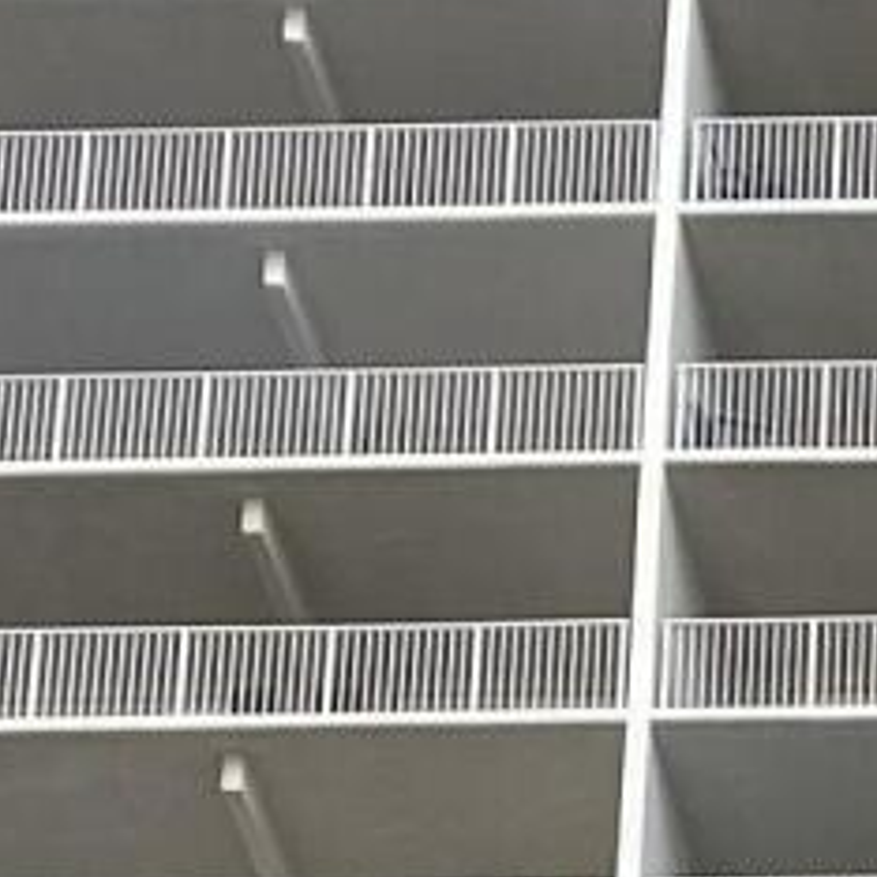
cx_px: 2286
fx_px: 5618
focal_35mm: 196
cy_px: 3587
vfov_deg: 6.8
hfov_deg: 8.1
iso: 32
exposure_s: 1/333
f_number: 1.8
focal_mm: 4.25
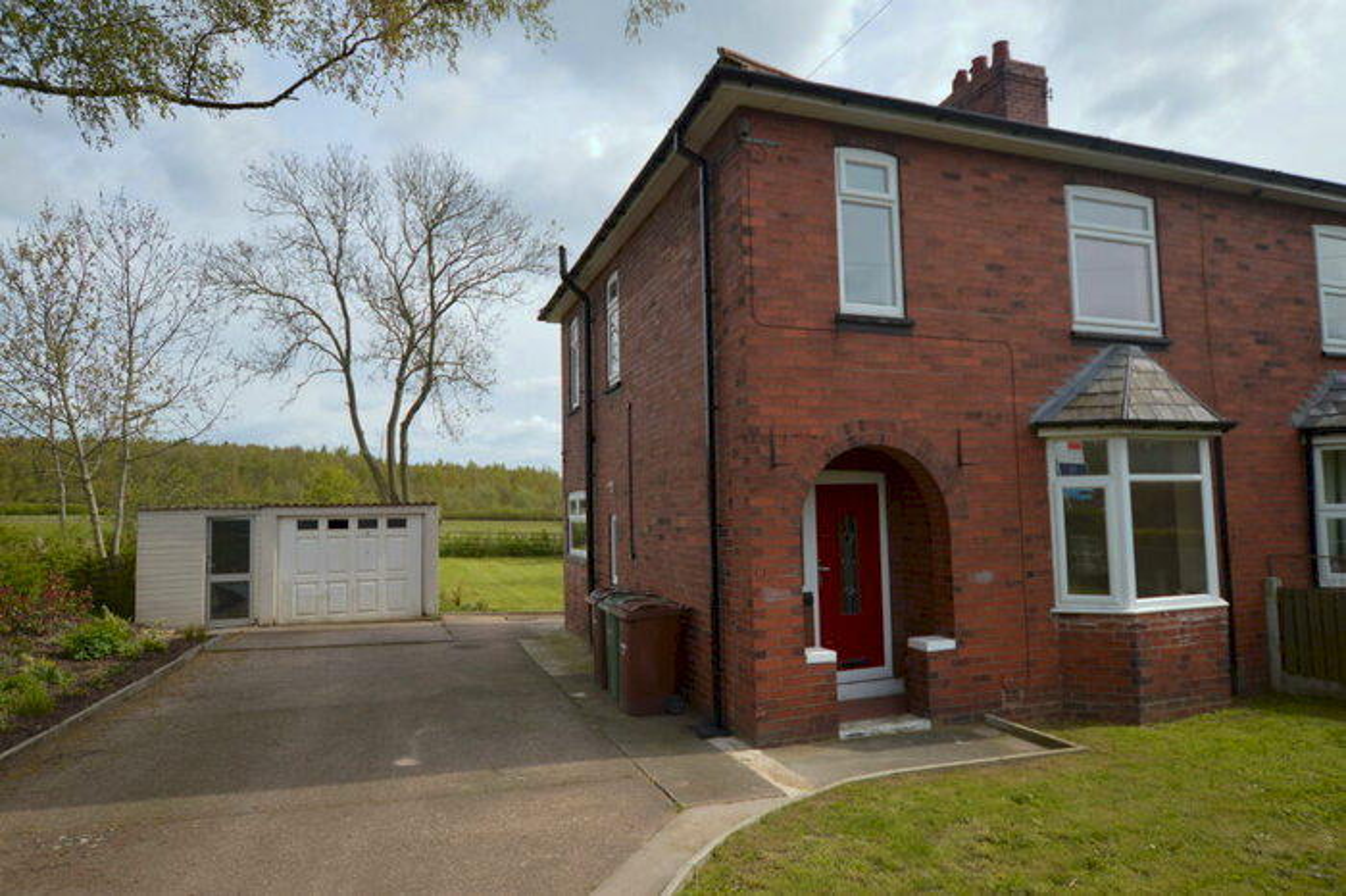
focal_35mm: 20
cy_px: 448
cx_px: 673
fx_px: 729
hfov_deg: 85.4
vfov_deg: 63.2
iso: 100
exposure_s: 1/1000
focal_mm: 13
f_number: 3.5
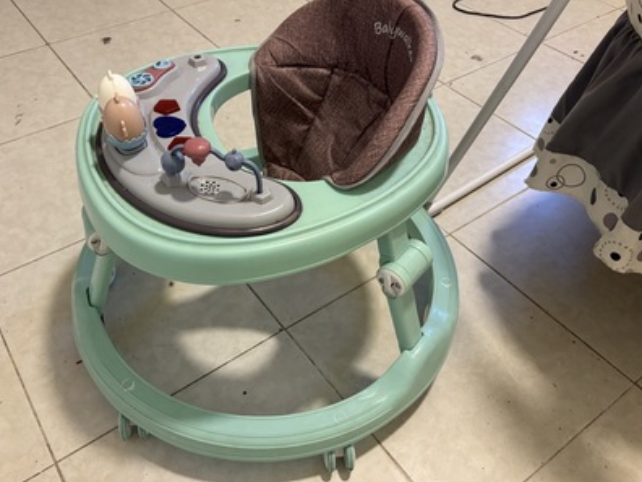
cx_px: 276
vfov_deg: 46.8
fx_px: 556
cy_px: 230
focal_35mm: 30
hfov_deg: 59.7
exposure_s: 1/60
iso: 250
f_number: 1.6
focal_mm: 5.96
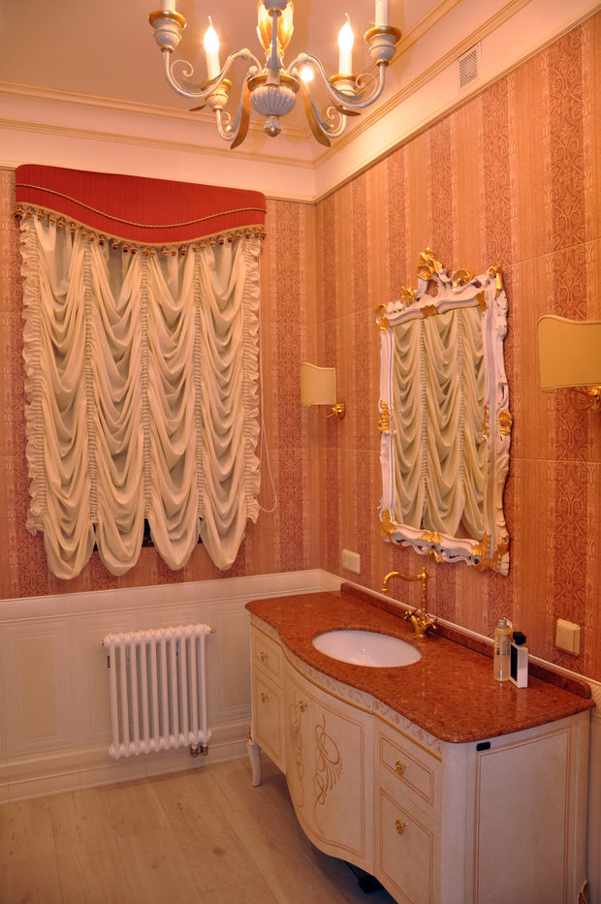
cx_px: 300
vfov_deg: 67.4
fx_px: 678
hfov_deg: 47.8
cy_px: 452
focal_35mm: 27
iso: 800
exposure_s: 1/80
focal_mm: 18
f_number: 3.5
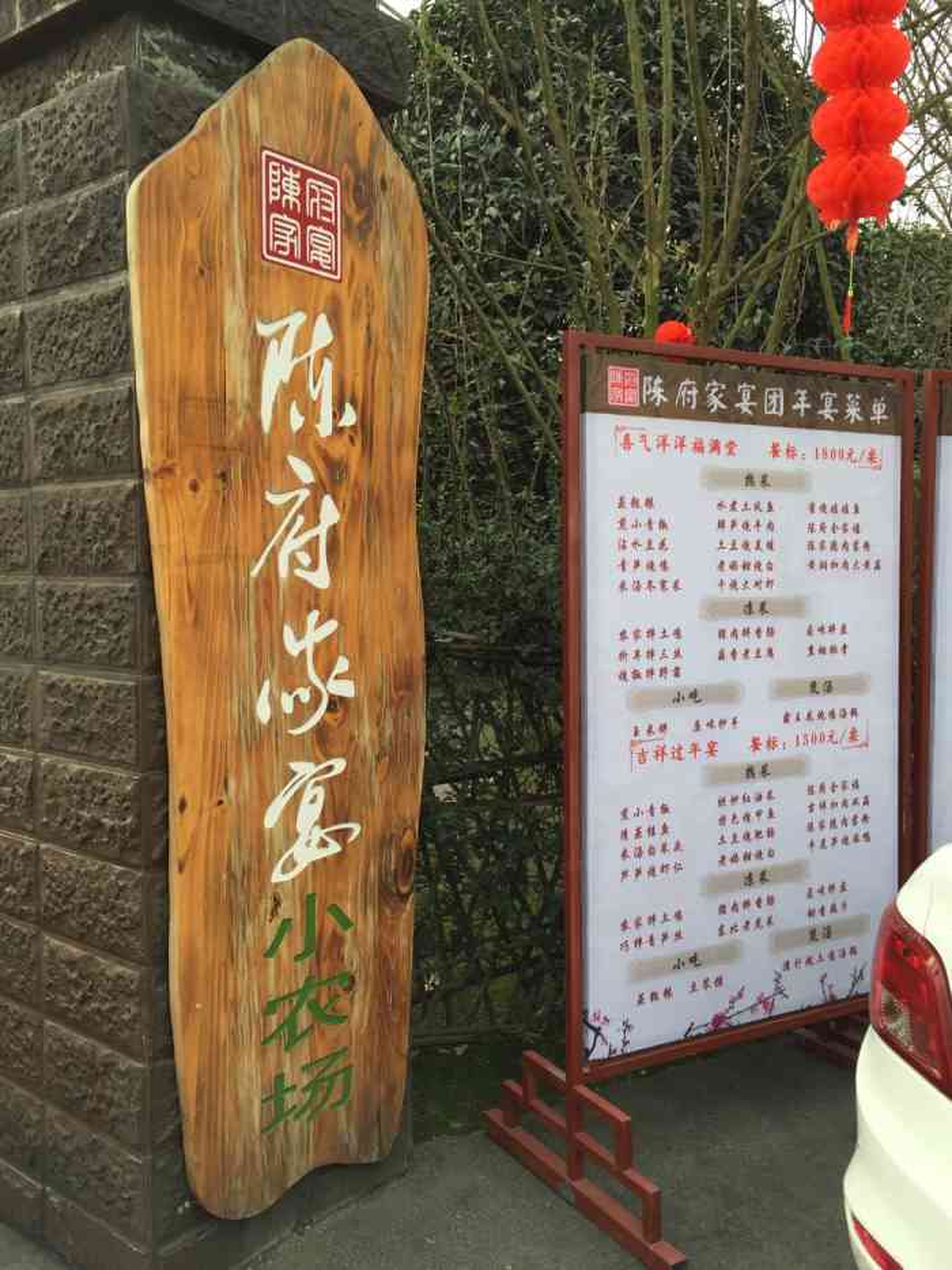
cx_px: 476
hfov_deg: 48.2
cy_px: 635
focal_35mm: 29
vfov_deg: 61.7
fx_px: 1063
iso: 32
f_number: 2.2
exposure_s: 1/455
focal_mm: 4.15
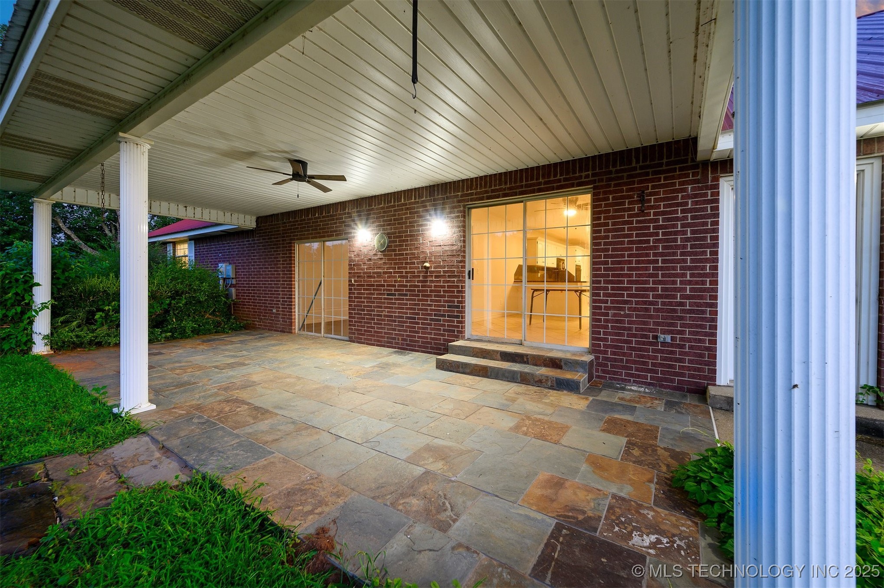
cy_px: 294
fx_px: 343
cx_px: 442
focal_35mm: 14
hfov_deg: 104.3
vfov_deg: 81.1
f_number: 10
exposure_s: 1/2
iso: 320
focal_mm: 14
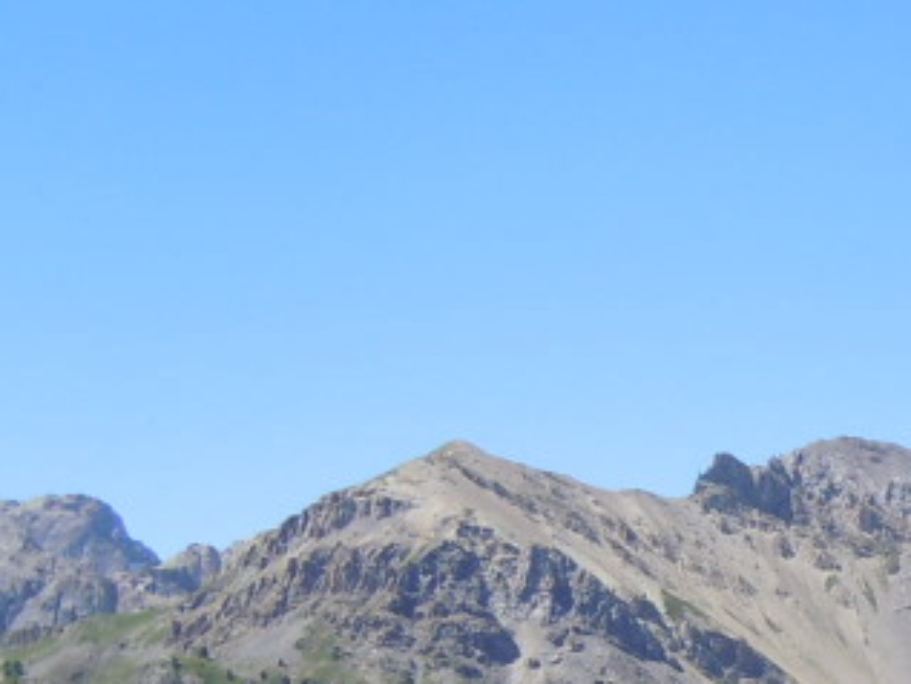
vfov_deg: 14.6
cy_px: 908
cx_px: 1469
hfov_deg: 17.6
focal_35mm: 97
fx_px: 2554
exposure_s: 1/640
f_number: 3.5
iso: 100
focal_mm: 5.4
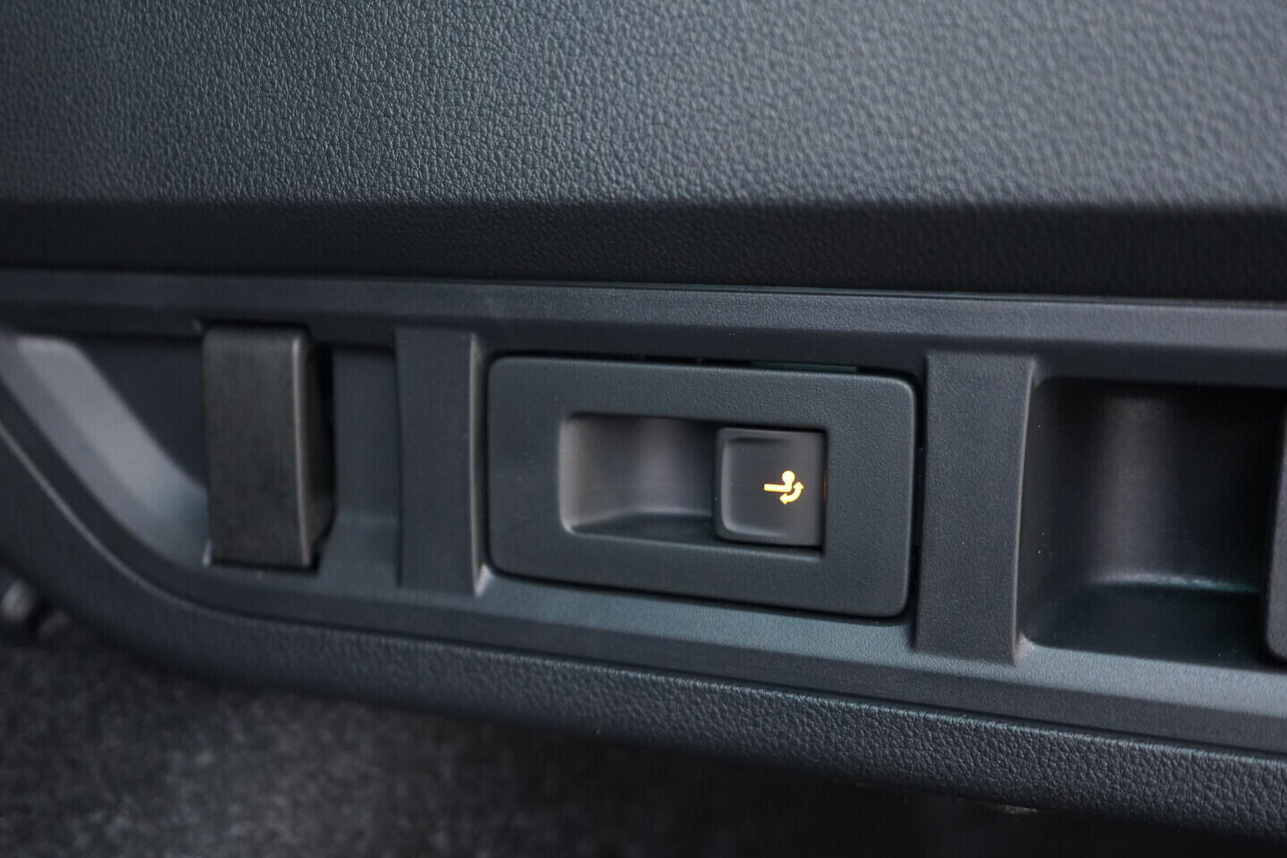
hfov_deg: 53.1
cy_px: 429
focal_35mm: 36
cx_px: 644
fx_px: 1287
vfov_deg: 36.9
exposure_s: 1/40
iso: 1000
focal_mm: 24
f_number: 2.8
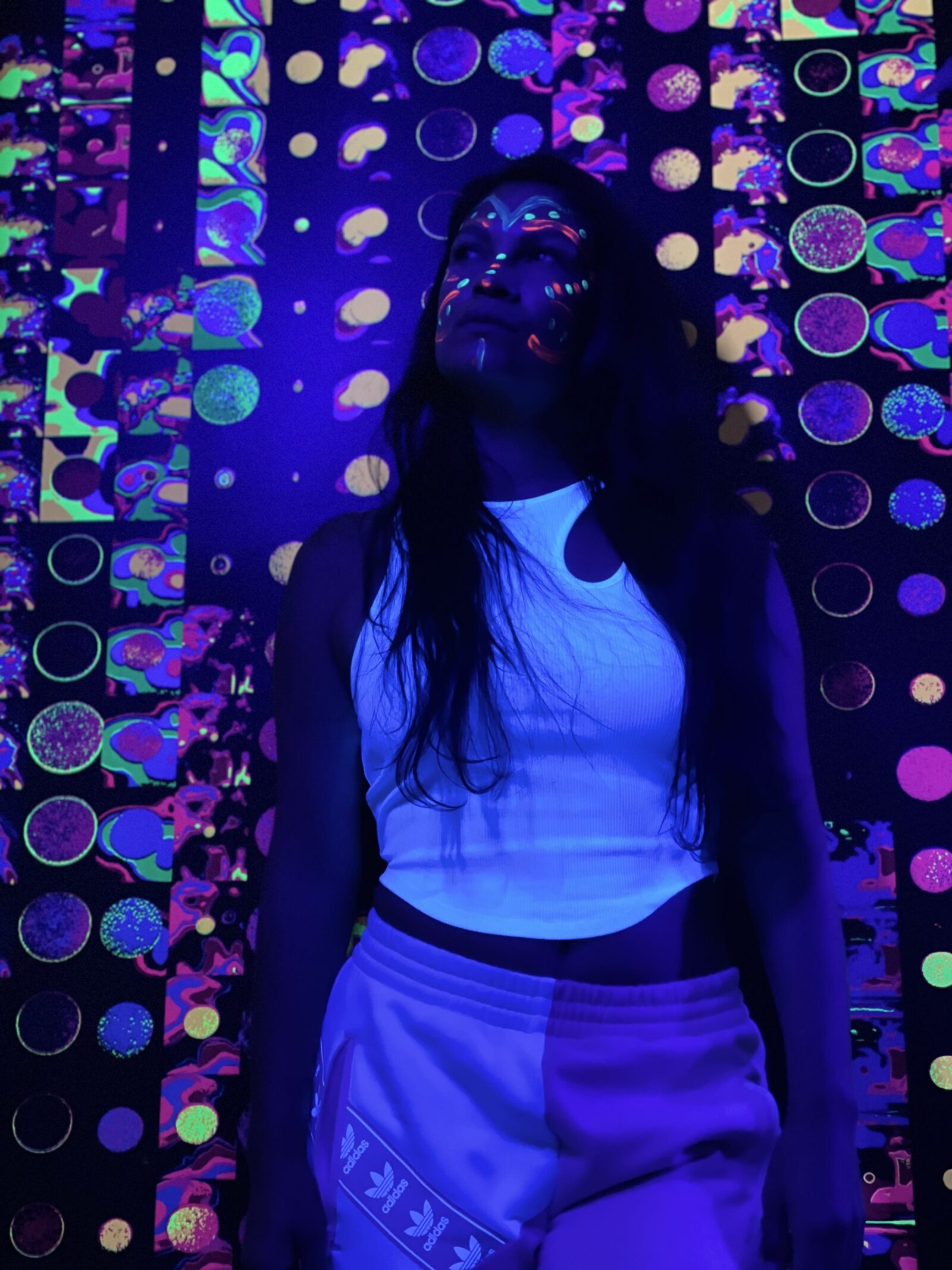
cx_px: 476
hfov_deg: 28.0
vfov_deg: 36.8
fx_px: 1907
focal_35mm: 52
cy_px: 635
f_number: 2
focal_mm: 6
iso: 500
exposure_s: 1/15
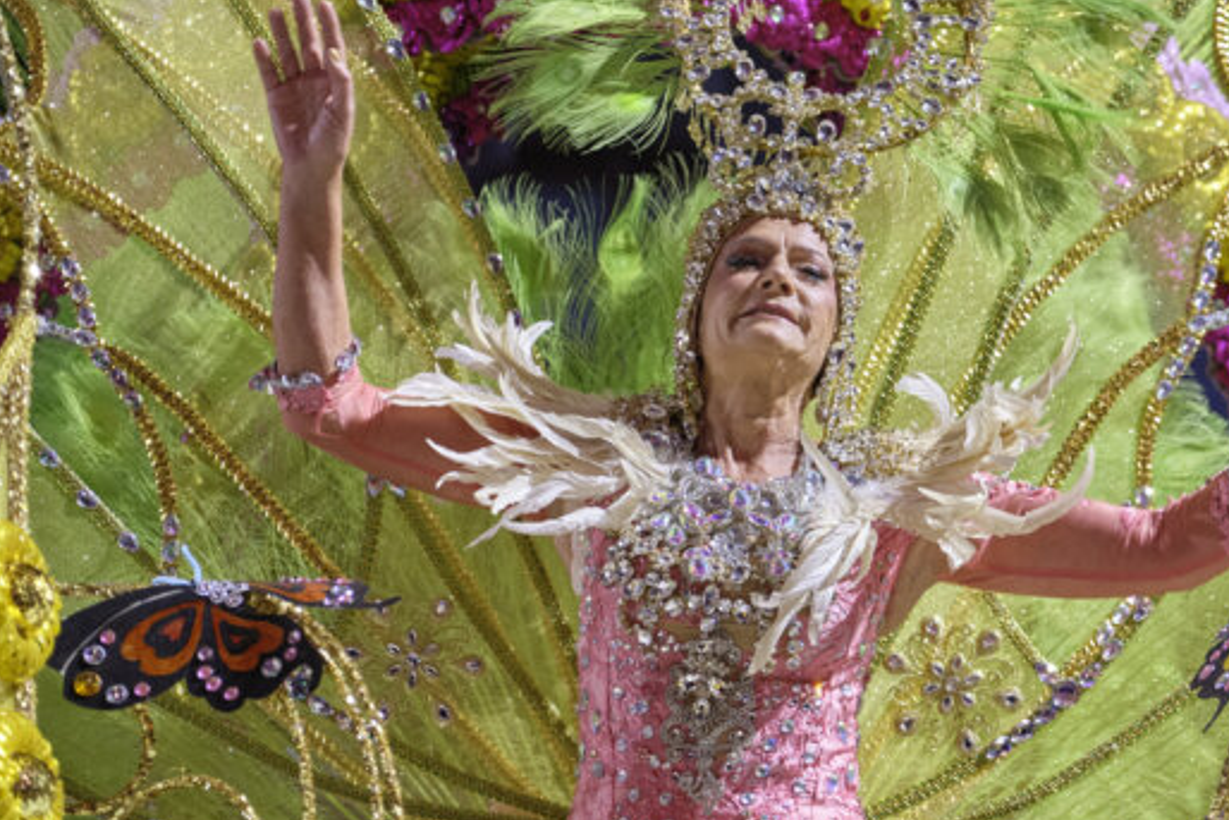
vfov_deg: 7.0
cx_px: 937
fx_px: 6693
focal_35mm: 196
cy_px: 190
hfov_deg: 10.5
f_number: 2.8
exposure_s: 1/200
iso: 1250
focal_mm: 83.8
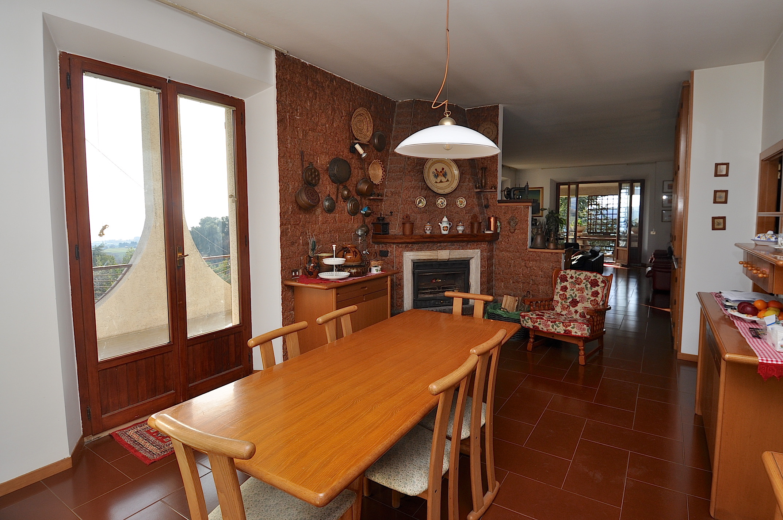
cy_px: 260
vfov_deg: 67.2
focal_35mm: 18
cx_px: 392
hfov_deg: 90.1
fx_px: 391
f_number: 7.1
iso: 200
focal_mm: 12
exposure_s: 1/200
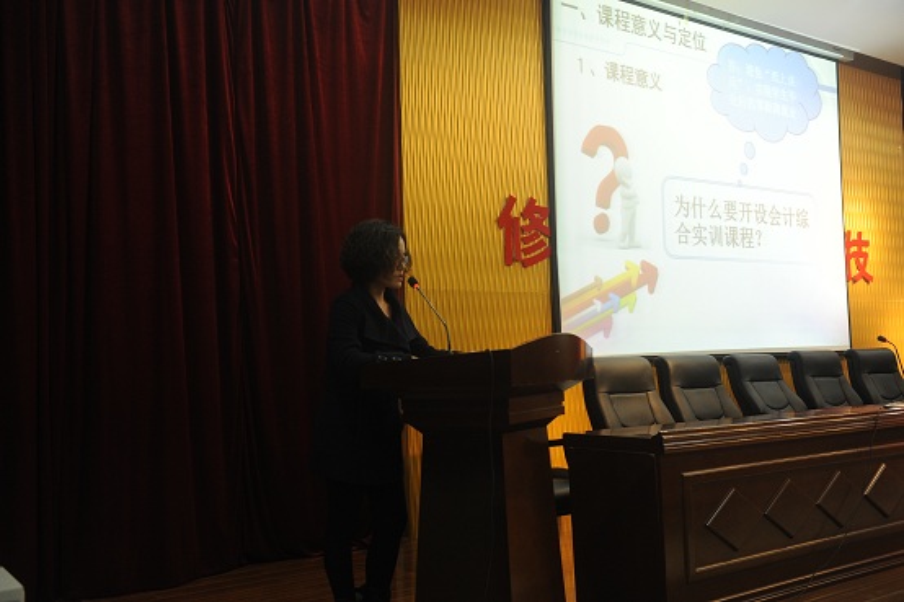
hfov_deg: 53.1
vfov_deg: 36.9
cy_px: 301
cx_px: 452
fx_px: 904
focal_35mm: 36
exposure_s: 1/40
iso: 1600
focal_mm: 36
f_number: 3.5
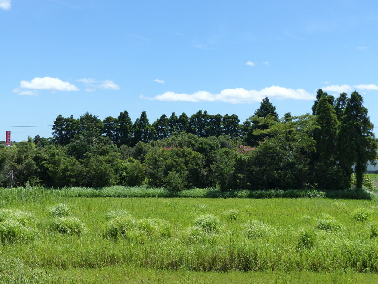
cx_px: 189
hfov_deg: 38.9
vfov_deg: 29.7
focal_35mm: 49
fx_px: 535
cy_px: 142
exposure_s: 1/640
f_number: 4.5
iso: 160
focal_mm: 8.7
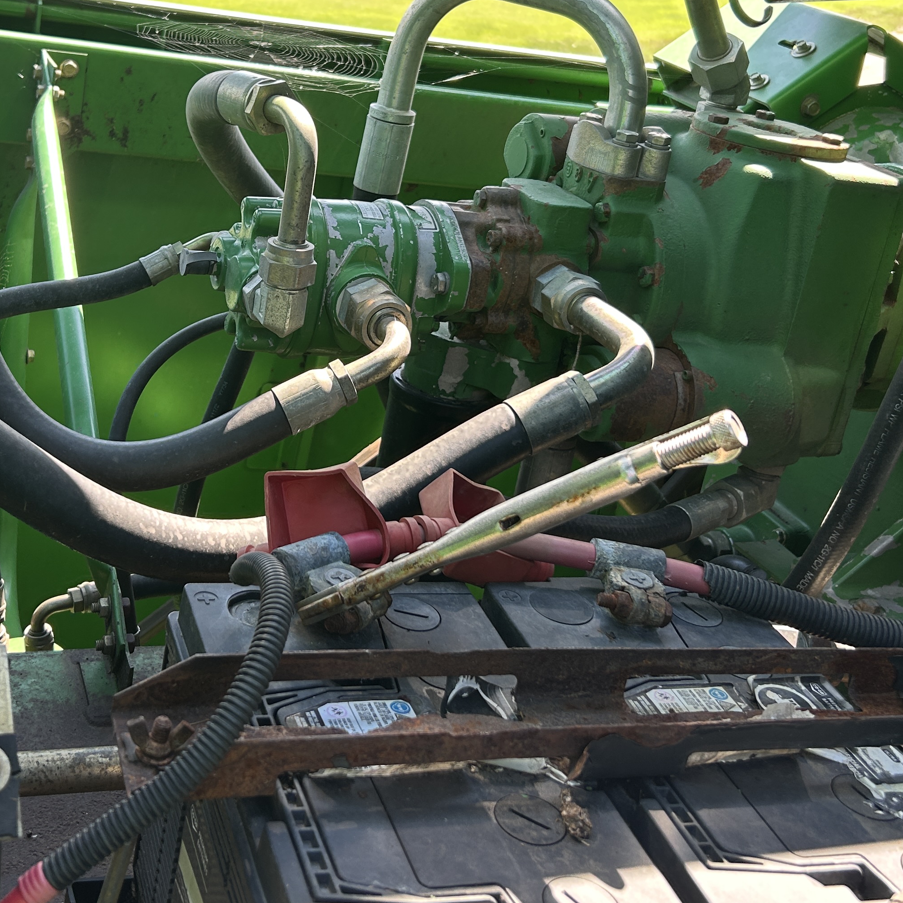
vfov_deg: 36.4
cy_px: 292
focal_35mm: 46
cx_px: 326
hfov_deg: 36.5
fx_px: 1358
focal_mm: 5.7
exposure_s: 1/229
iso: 40
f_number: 1.5
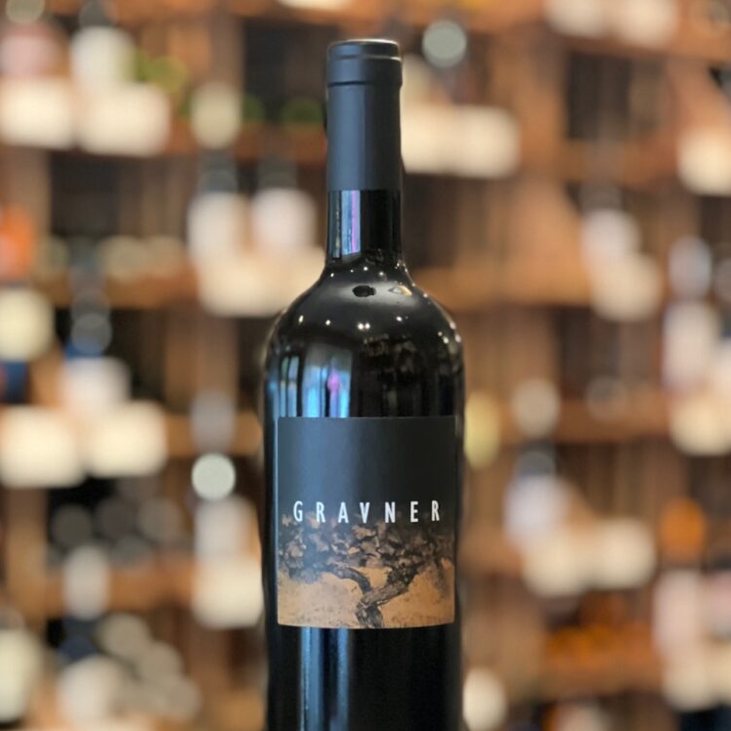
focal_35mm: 91
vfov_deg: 19.0
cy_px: 480
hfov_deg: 19.1
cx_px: 366
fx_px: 2174
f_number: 2.8
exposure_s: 1/15
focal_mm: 9
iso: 640
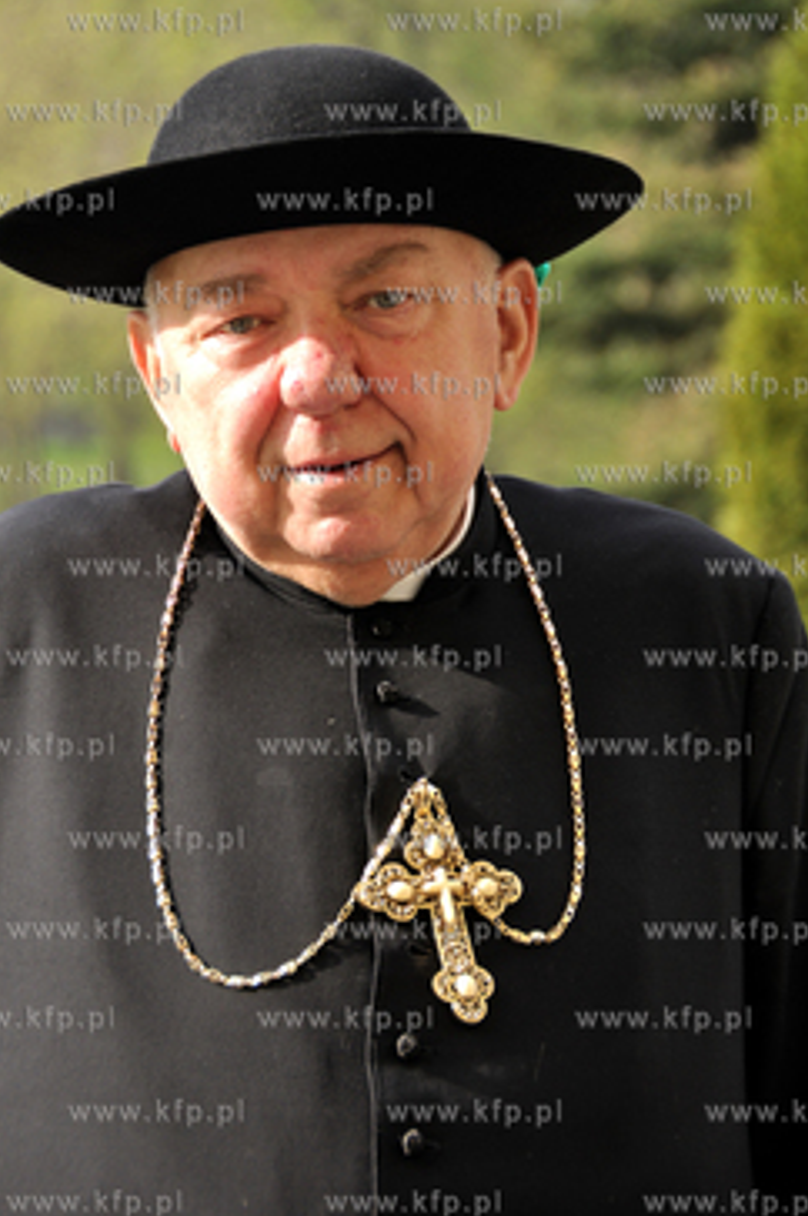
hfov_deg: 8.8
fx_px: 5280
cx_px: 367
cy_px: 561
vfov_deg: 13.1
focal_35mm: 157
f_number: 5.6
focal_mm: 95
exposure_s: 1/100
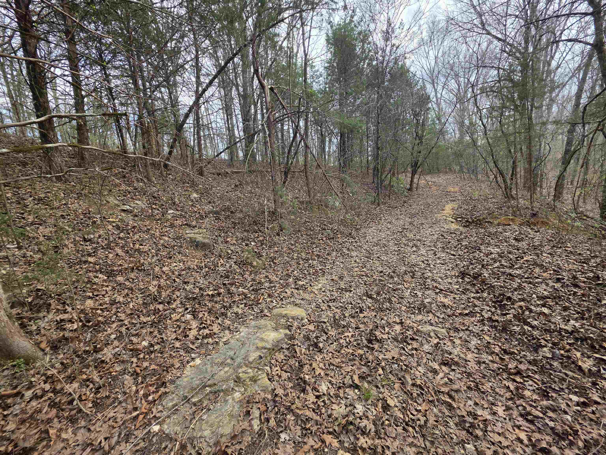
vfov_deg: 89.9
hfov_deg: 106.2
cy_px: 228
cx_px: 303
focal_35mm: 13
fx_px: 228
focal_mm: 2.2
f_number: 1.9
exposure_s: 1/299
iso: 40
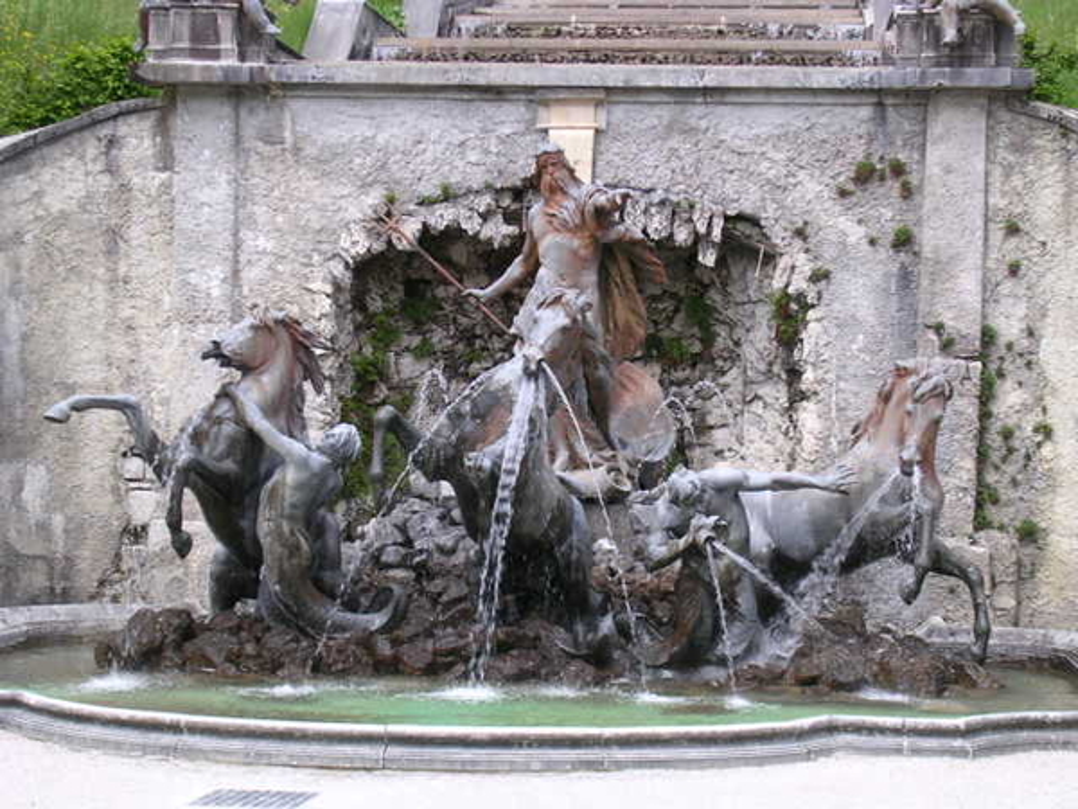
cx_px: 539
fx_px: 2834
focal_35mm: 91
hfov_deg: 21.5
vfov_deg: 16.2
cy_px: 404
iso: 100
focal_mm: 13.7
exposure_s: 1/156
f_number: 4.3
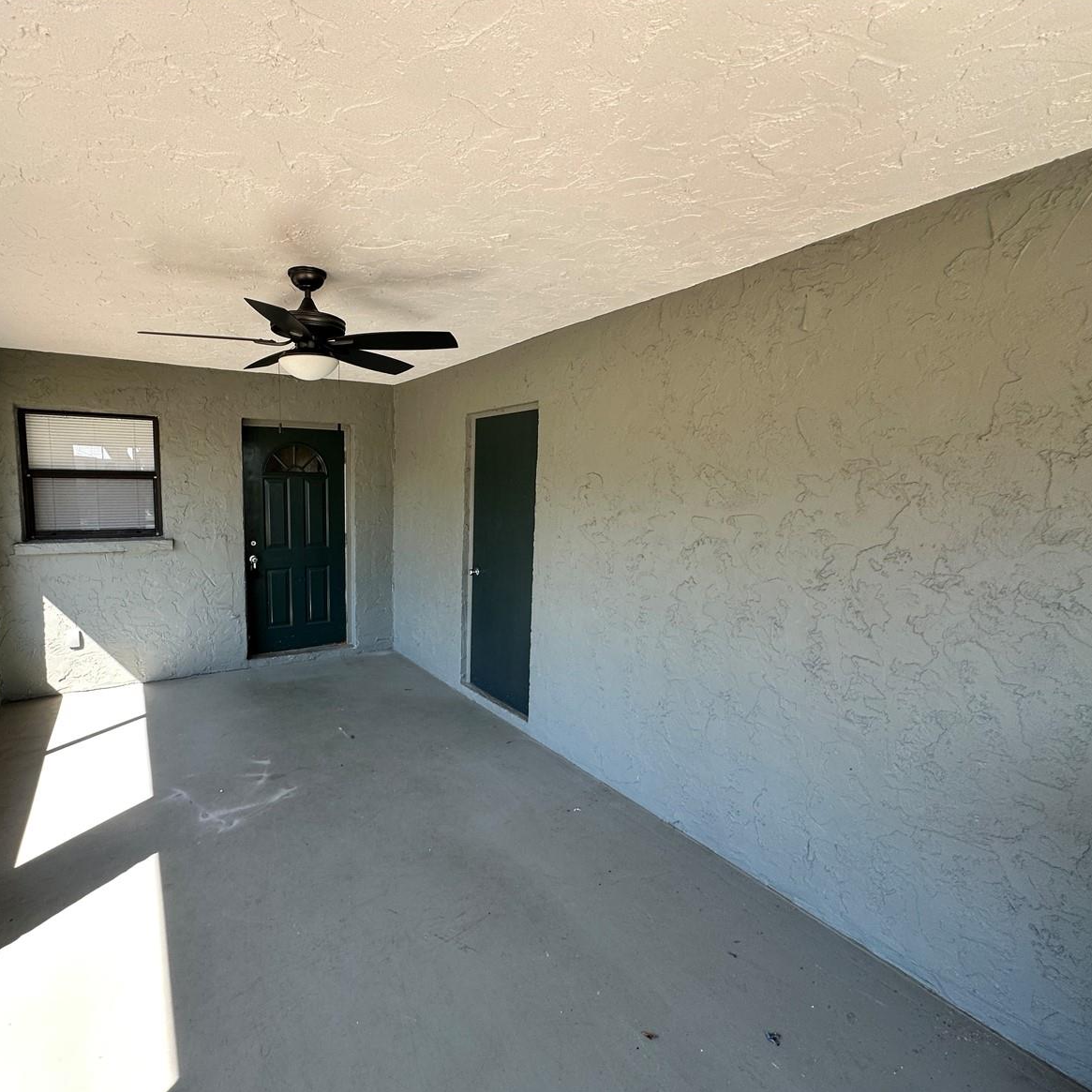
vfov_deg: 84.0
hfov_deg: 83.1
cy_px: 554
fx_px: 607
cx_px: 446
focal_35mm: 17
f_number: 2.2
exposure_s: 1/99
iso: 64
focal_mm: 2.22
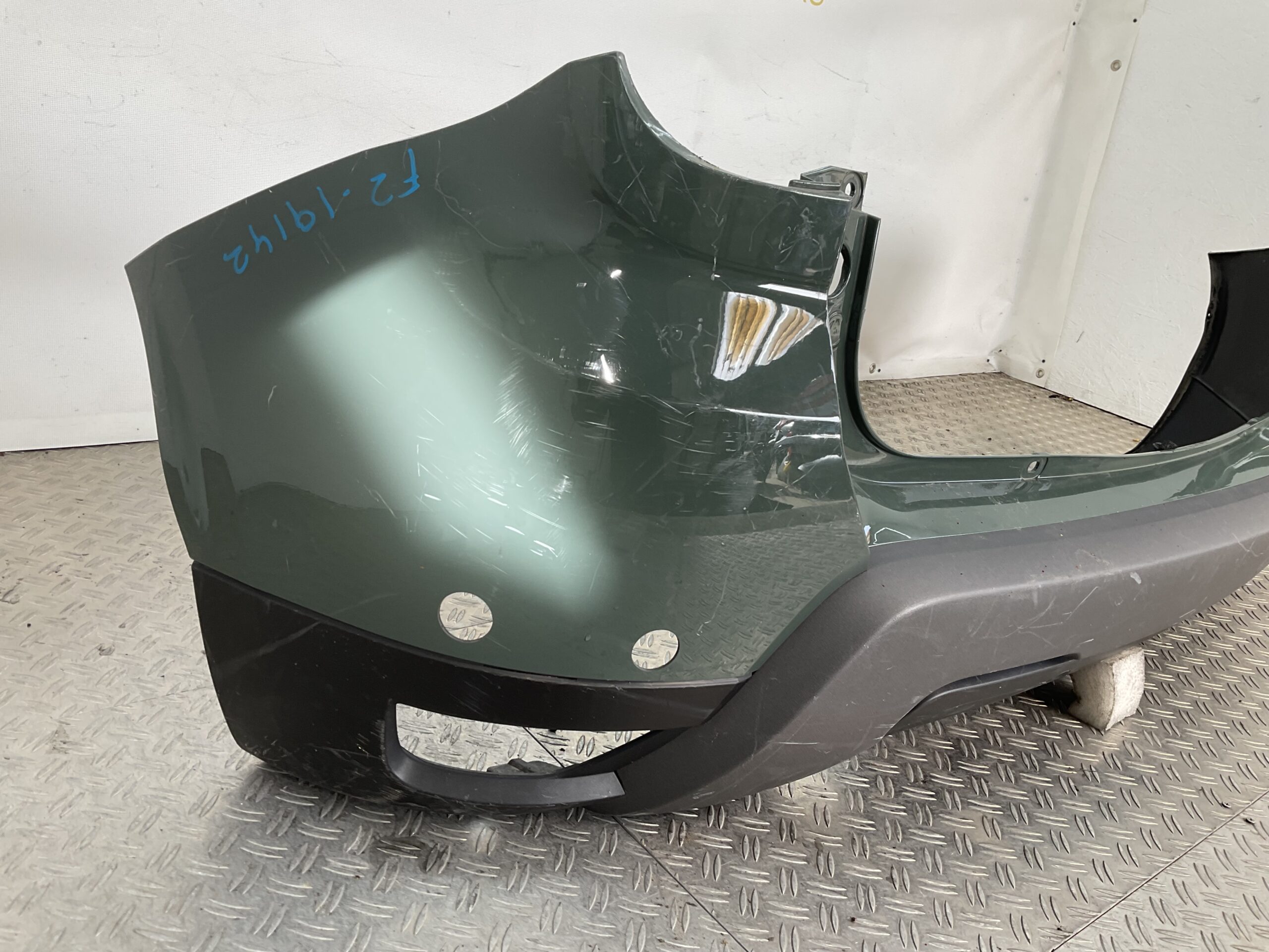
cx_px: 634
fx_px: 1063
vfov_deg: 48.2
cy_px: 476
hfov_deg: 61.7
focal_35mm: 29
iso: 16
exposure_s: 1/116
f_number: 1.8
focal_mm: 3
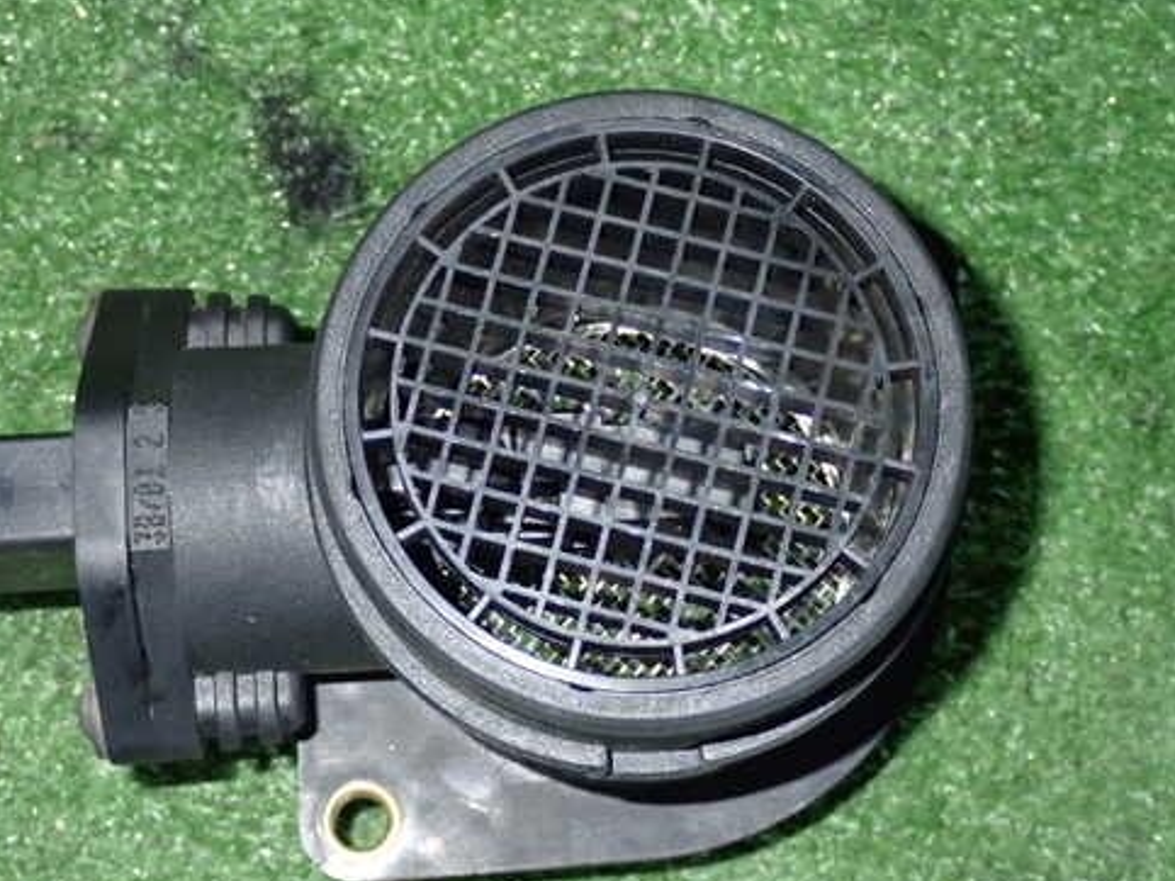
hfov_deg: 25.3
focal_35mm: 77
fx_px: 2613
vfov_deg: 19.1
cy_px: 450
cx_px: 552
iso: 800
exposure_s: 1/60
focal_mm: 11.09
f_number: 10
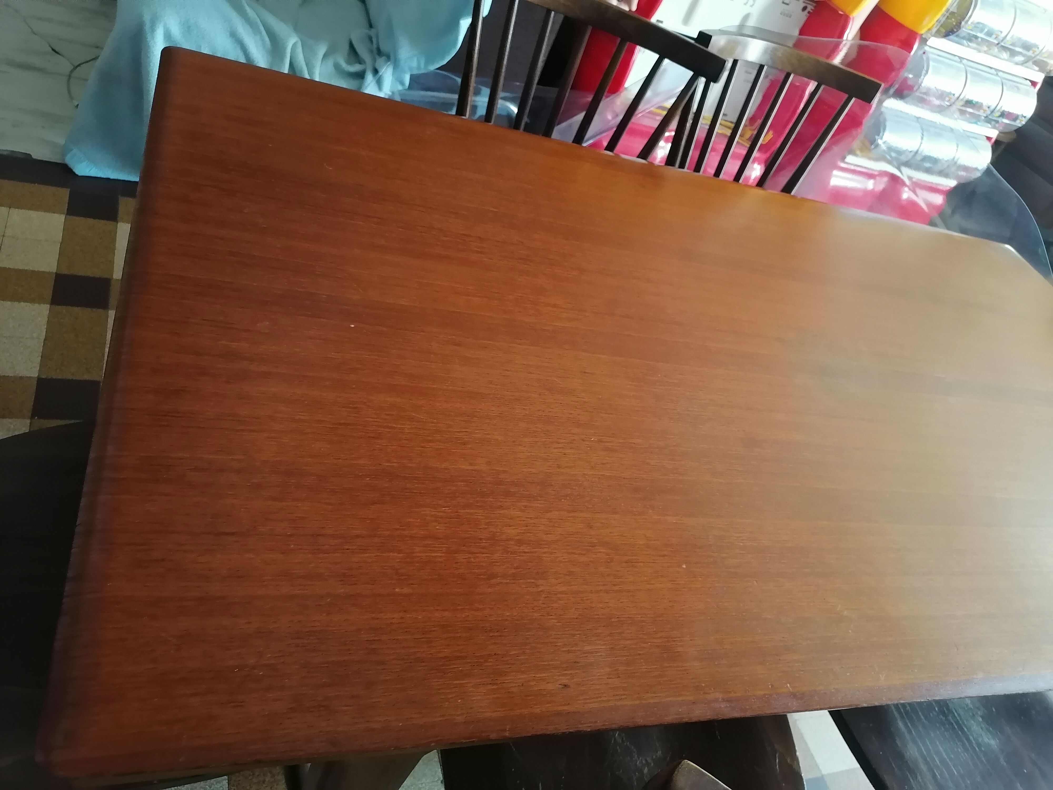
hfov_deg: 65.3
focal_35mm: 27
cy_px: 395
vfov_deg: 51.4
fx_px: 821
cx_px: 526
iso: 320
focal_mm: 5.3
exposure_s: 1/33.3
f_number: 1.8
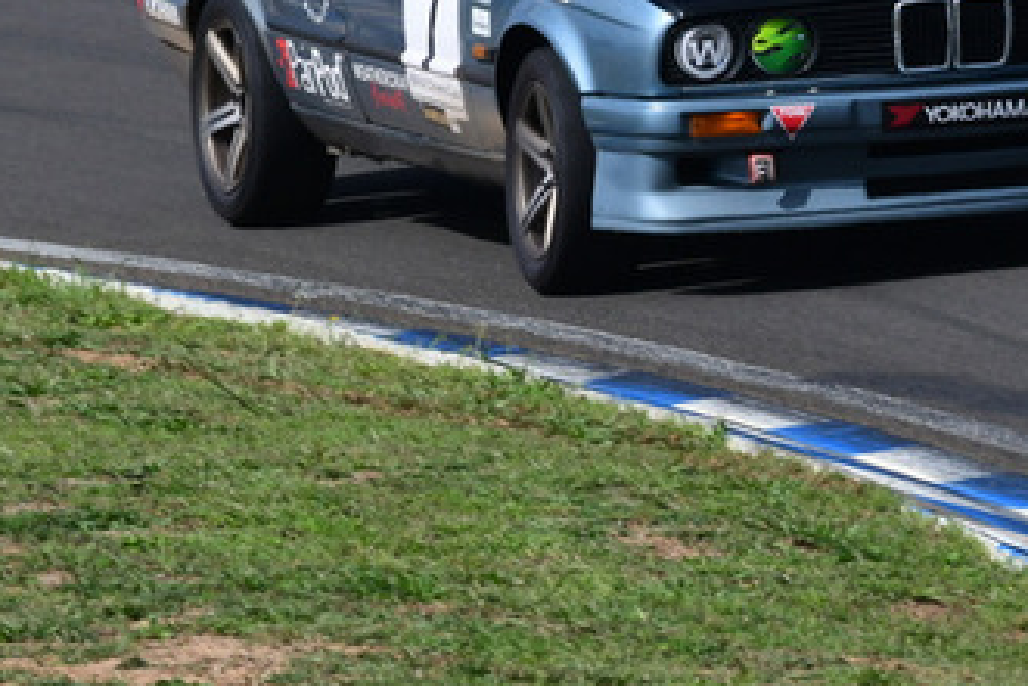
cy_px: -102
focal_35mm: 1304
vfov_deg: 1.1
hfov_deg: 1.6
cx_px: 1115
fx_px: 37251
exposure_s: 1/640
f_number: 13
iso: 400
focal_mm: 360
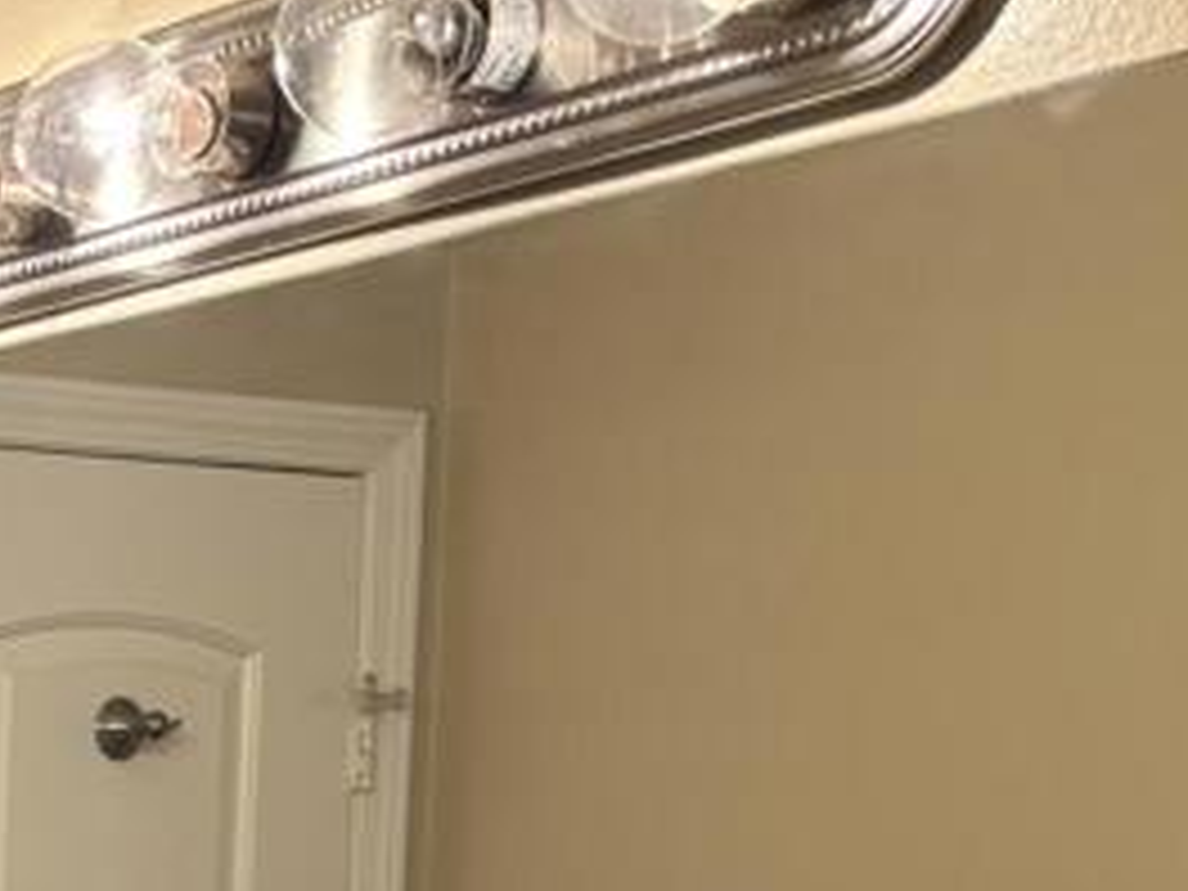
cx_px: -738
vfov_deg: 13.3
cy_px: 1552
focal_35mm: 101
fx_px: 3466
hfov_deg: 17.0
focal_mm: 5.96
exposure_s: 1/60
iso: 80
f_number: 1.6
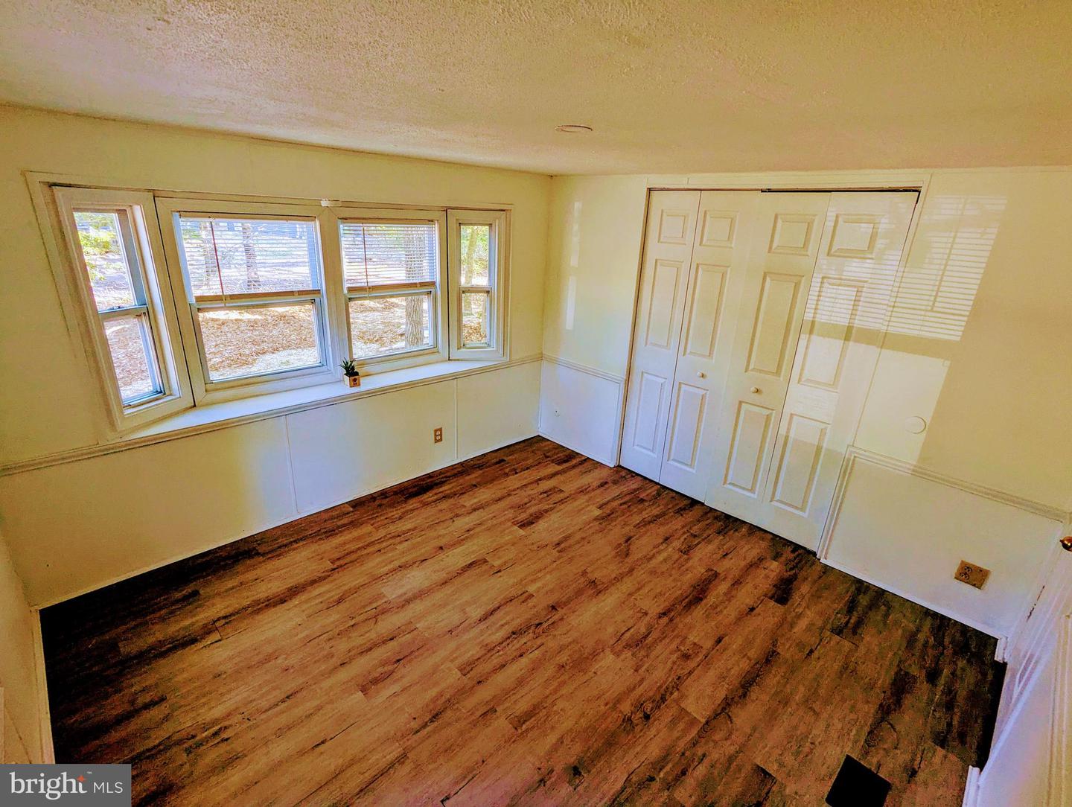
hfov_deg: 94.4
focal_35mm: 16
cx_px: 536
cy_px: 404
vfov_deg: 78.2
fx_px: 496
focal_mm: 2.35
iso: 79
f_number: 2.2
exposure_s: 1/23.8
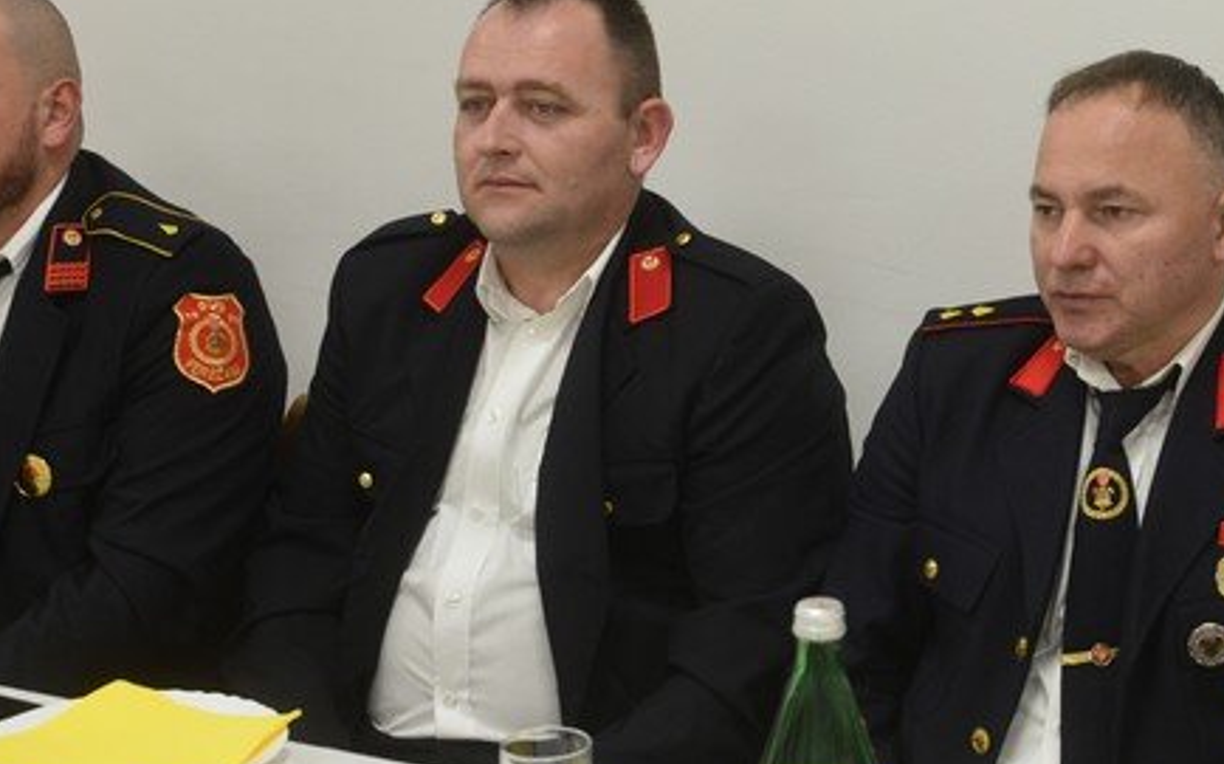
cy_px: 237
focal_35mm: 75
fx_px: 2501
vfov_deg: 17.3
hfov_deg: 27.2
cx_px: 905
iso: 2000
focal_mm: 38
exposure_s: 1/125
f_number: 5.6
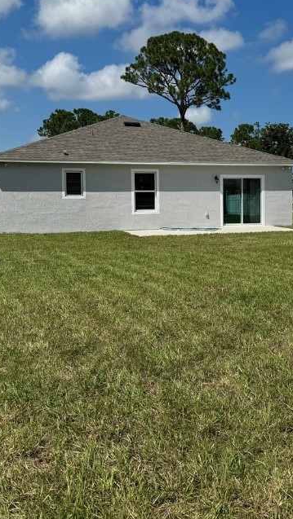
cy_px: 239
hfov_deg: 28.1
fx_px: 579
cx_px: 203
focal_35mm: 42
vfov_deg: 48.3
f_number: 1.78
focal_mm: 6.76
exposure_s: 1/7937
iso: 80
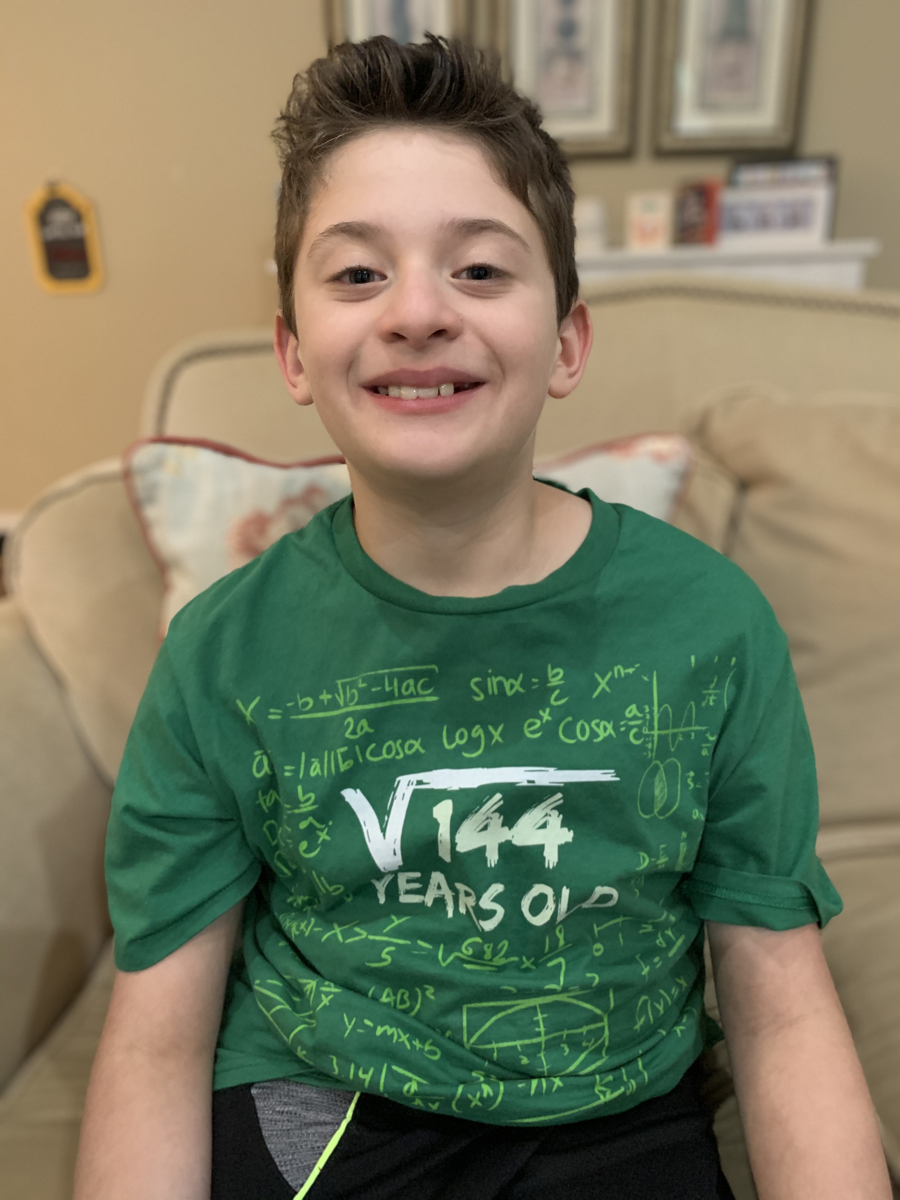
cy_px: 600
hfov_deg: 53.1
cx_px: 450
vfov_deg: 67.3
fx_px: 901
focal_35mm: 26
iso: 640
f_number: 1.8
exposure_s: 1/30
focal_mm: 4.25
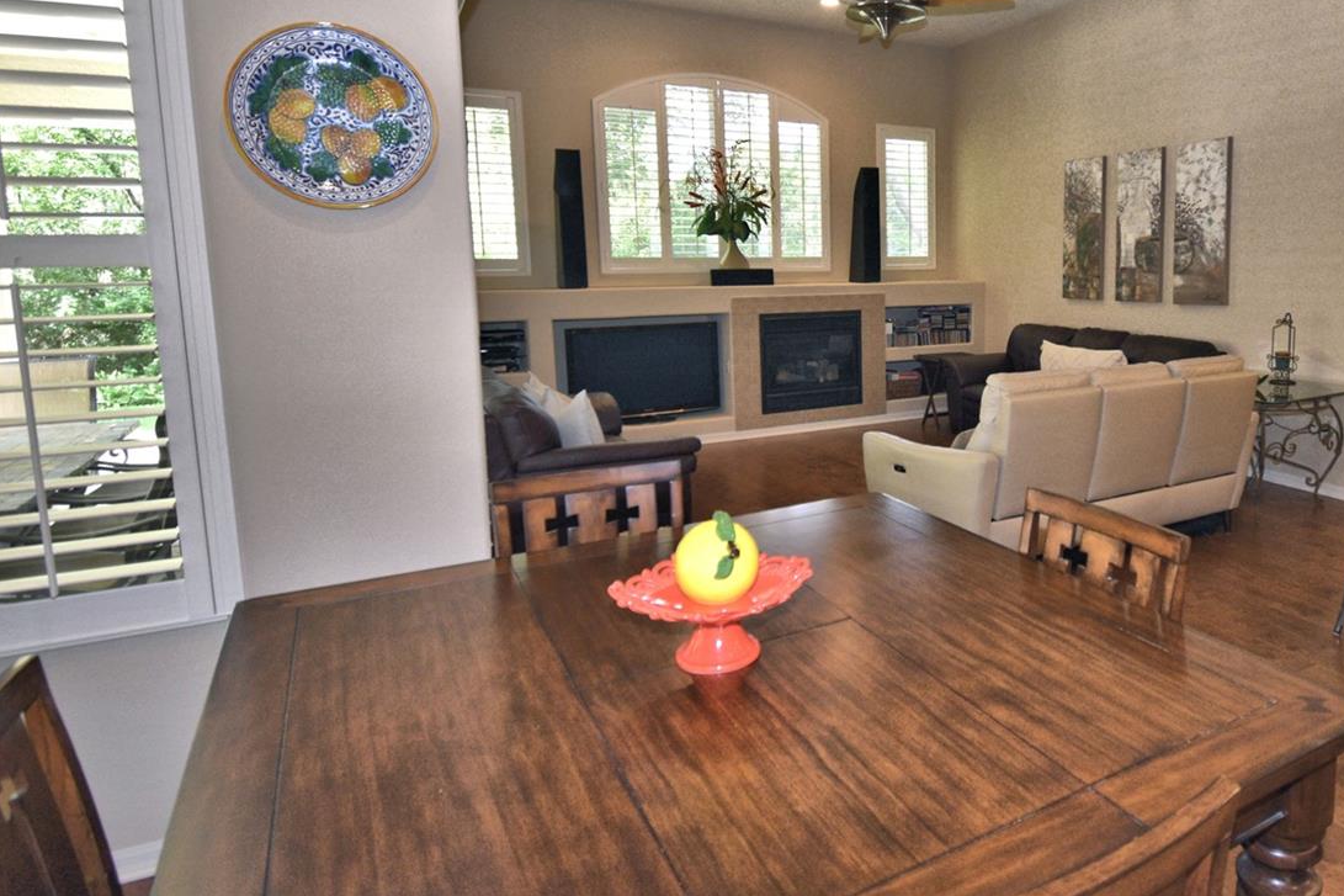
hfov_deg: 75.9
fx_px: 821
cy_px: 371
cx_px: 905
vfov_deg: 56.9
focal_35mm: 22
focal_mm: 10
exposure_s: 1/100
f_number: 5
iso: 800
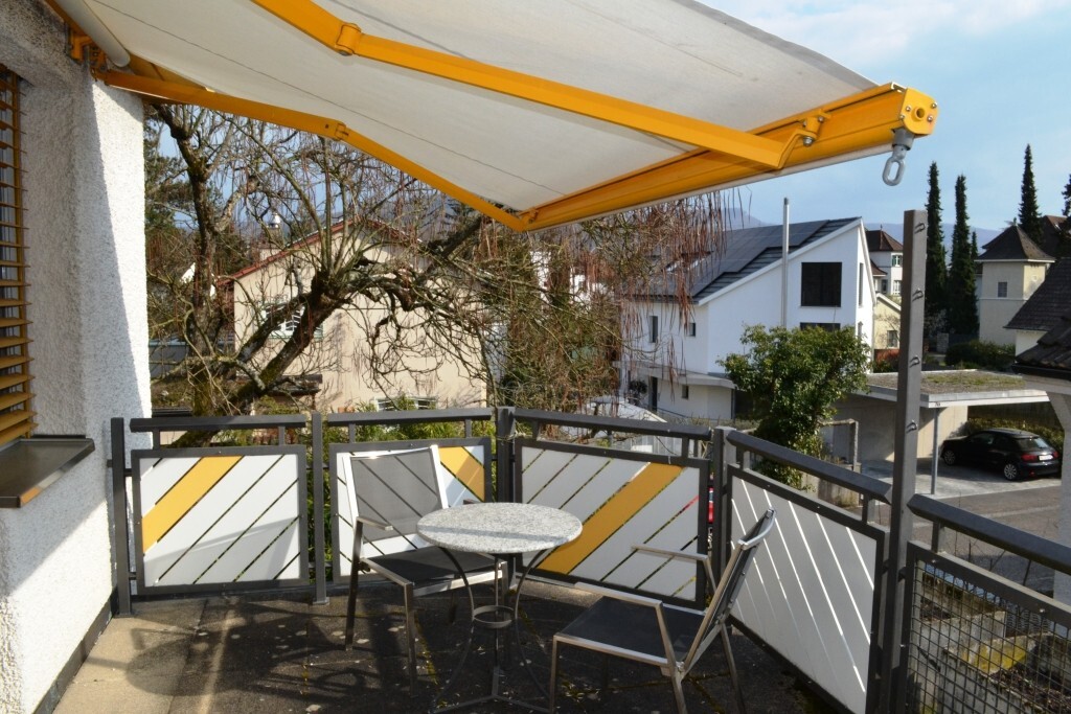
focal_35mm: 27
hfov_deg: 67.4
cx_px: 536
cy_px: 357
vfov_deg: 47.9
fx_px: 803
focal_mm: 18
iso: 800
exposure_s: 1/200
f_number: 22
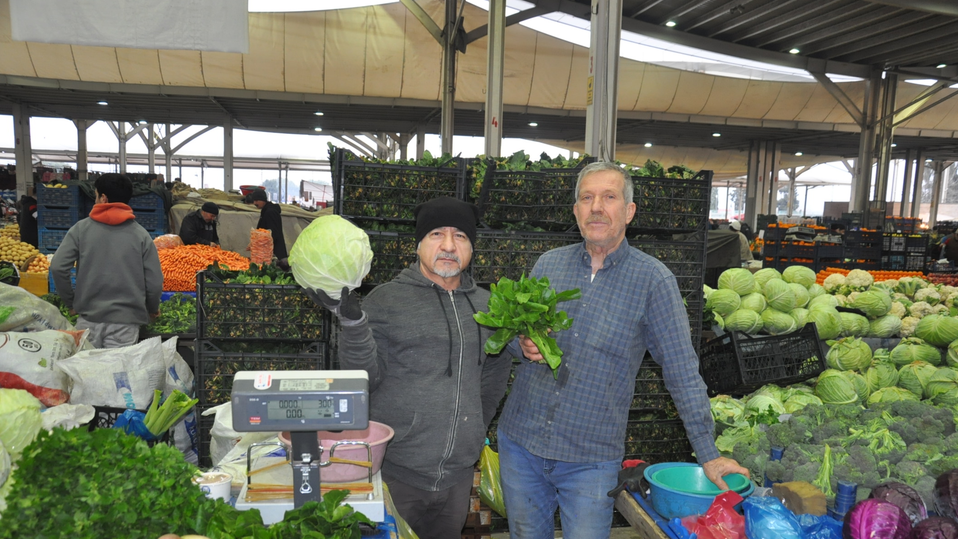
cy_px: 322
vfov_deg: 35.0
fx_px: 852
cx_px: 472
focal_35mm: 34
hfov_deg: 58.7
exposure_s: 1/60
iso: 800
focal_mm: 21
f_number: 3.8
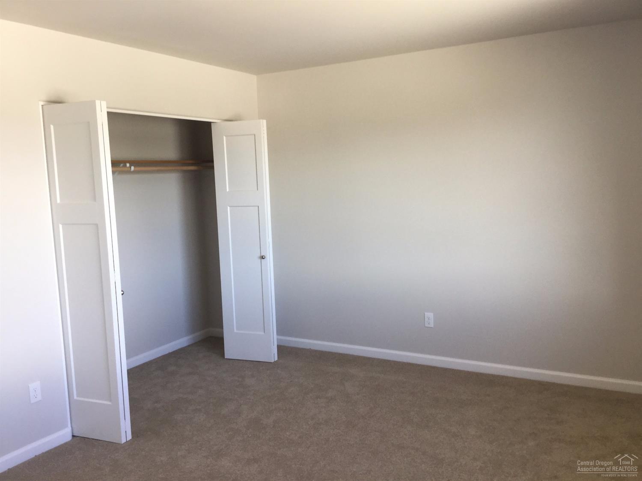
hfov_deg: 58.4
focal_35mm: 31
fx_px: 575
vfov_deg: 45.4
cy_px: 240
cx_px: 321
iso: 40
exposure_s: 1/30
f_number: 2.4
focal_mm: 3.3
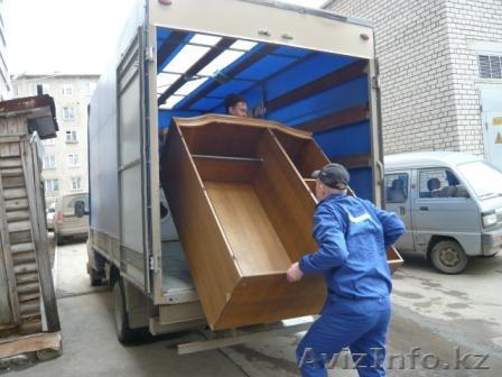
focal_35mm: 28
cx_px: 251
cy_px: 188
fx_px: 406
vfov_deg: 49.7
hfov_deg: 63.4
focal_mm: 4.6
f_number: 2.8
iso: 100
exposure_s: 1/60
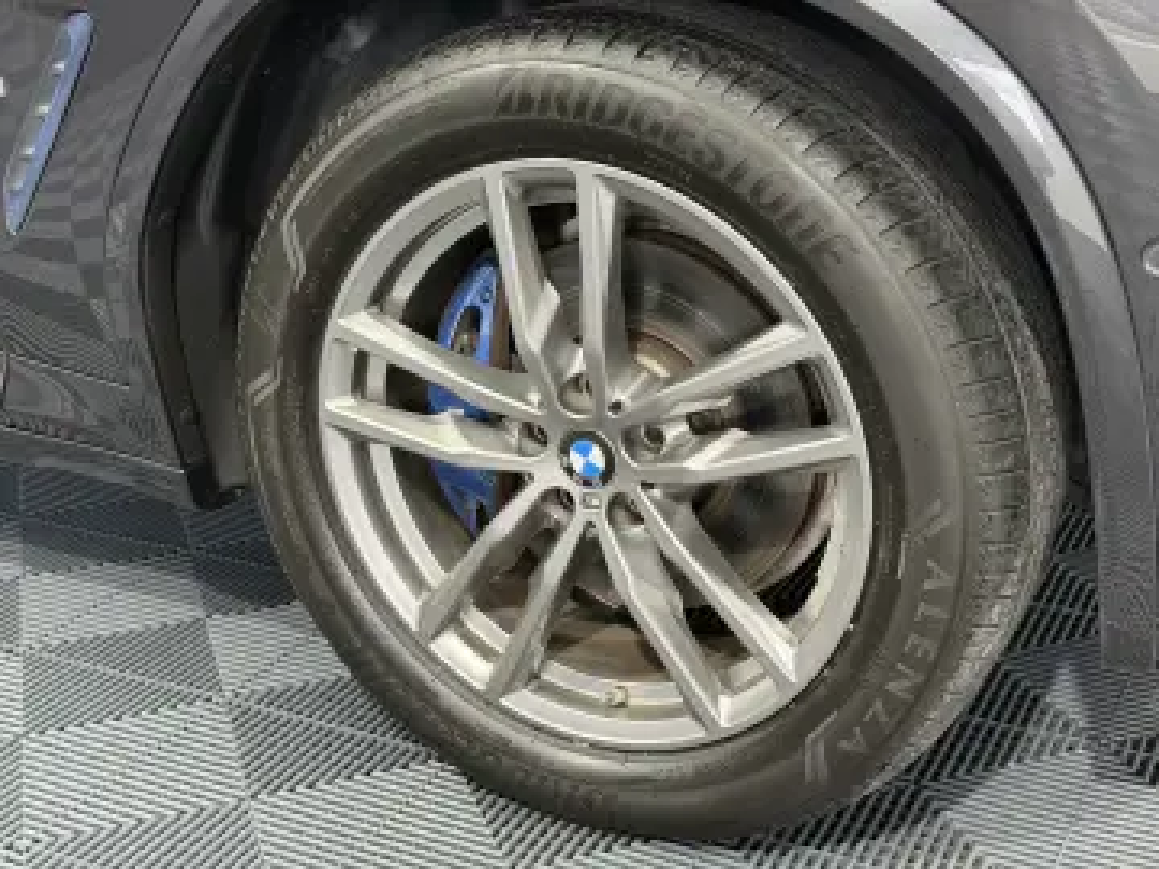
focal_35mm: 48
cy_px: 434
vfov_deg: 30.3
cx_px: 580
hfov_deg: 39.7
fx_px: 1607
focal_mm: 6.76
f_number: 1.78
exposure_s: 1/33
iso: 250
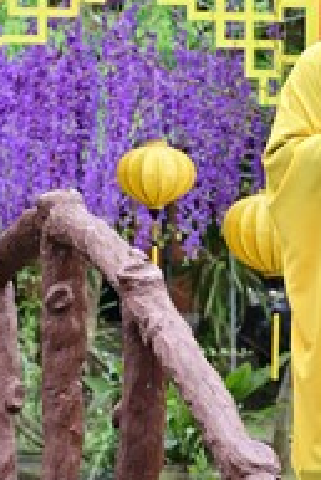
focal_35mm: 252
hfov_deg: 5.4
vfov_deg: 8.2
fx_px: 3364
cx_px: 401
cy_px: 241
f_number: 6.3
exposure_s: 1/160
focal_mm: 75
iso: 100
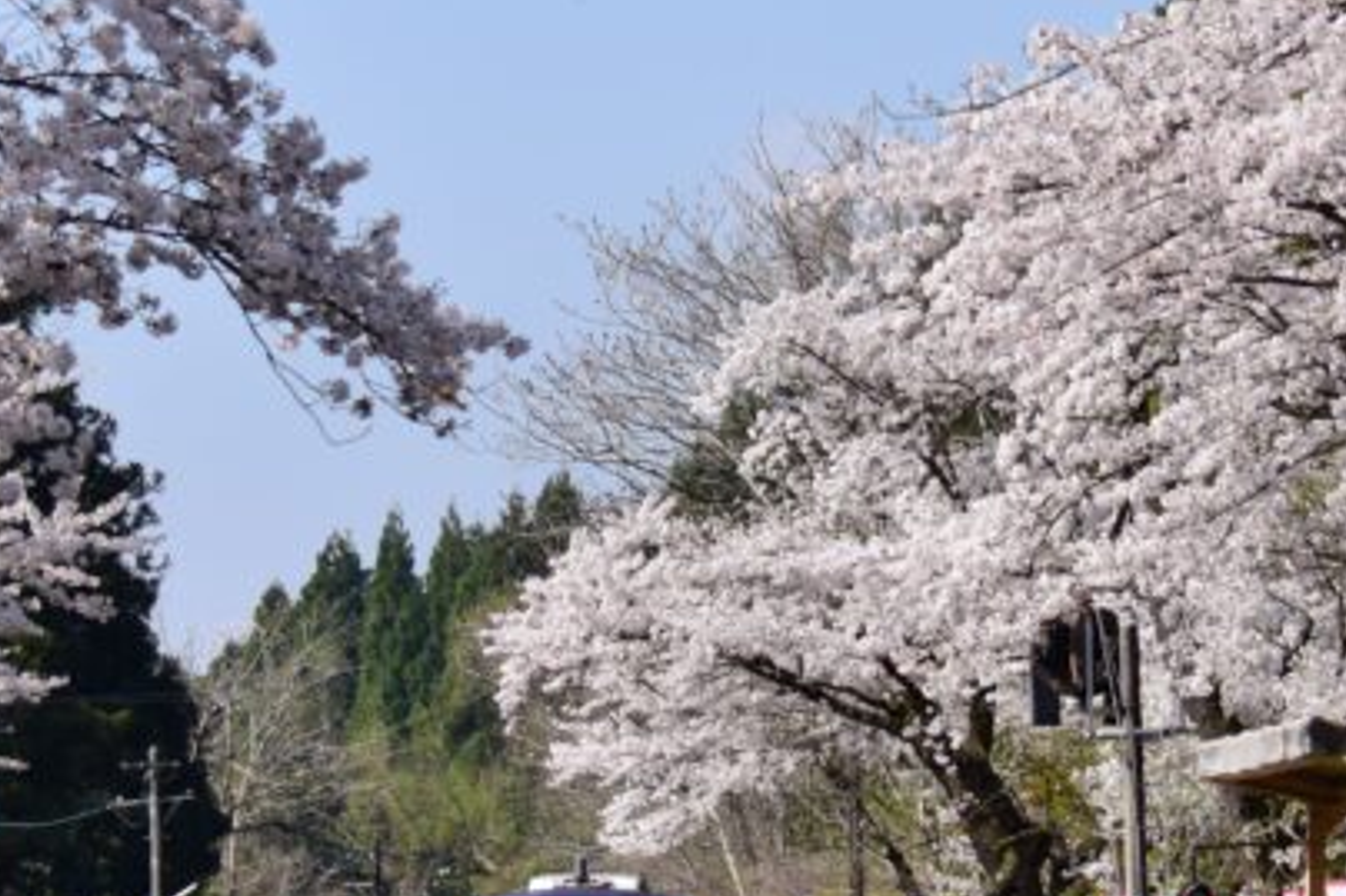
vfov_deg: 6.6
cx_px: 773
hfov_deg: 9.8
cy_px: 481
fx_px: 7821
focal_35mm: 209
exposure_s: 1/3200
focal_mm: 55
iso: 450
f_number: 4.5
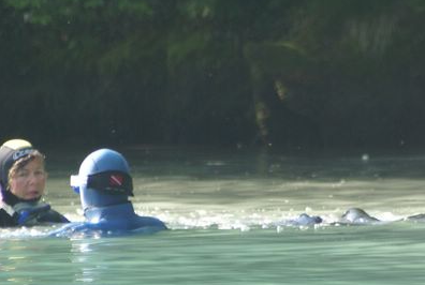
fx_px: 10744
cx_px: 204
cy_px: 225
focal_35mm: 908
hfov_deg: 2.3
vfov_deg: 1.5
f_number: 5.6
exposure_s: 1/500
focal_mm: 300
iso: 400
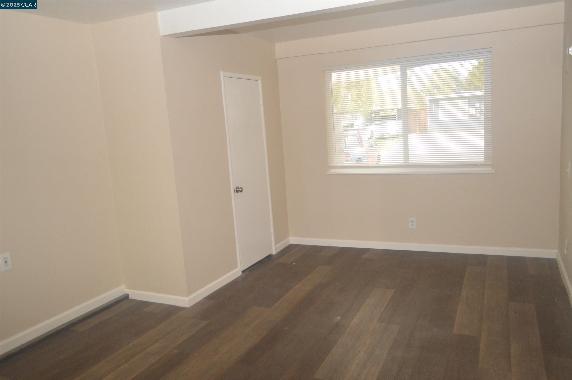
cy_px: 190
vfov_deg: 47.8
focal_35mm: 27
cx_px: 286
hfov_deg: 67.4
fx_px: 429
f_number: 3.5
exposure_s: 1/60
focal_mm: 18
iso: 1000
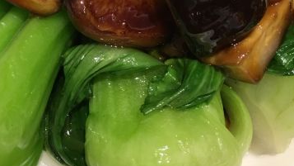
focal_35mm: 62
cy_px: -55
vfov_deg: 18.0
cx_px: 123
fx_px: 483
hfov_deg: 33.8
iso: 80
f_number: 2.2
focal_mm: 4.15
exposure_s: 1/17
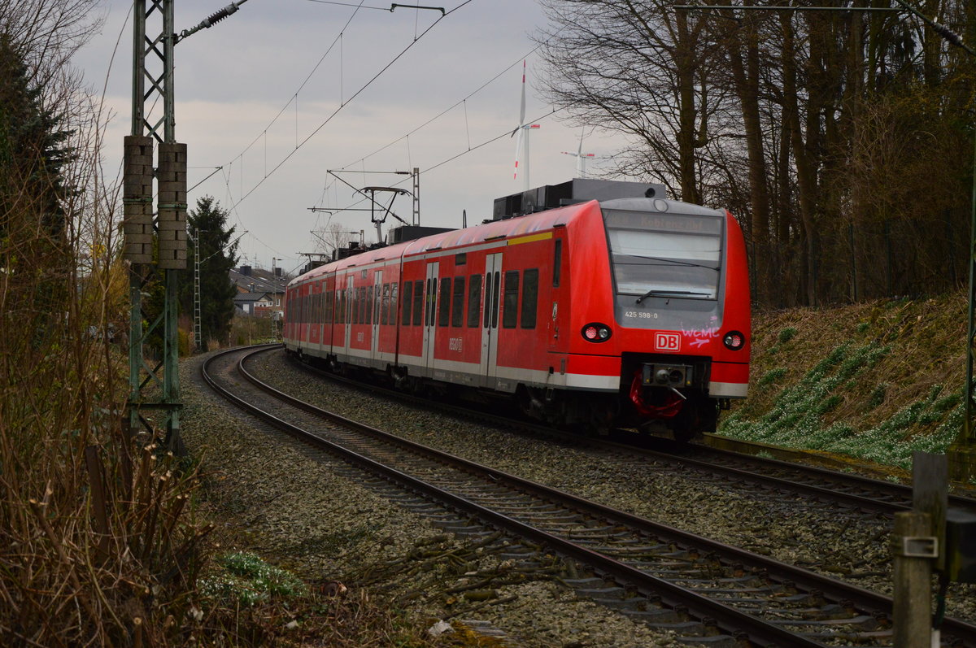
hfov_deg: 26.0
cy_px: 324
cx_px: 488
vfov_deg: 17.4
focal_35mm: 78
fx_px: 2112
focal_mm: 52
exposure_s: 1/640
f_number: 6.3
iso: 800
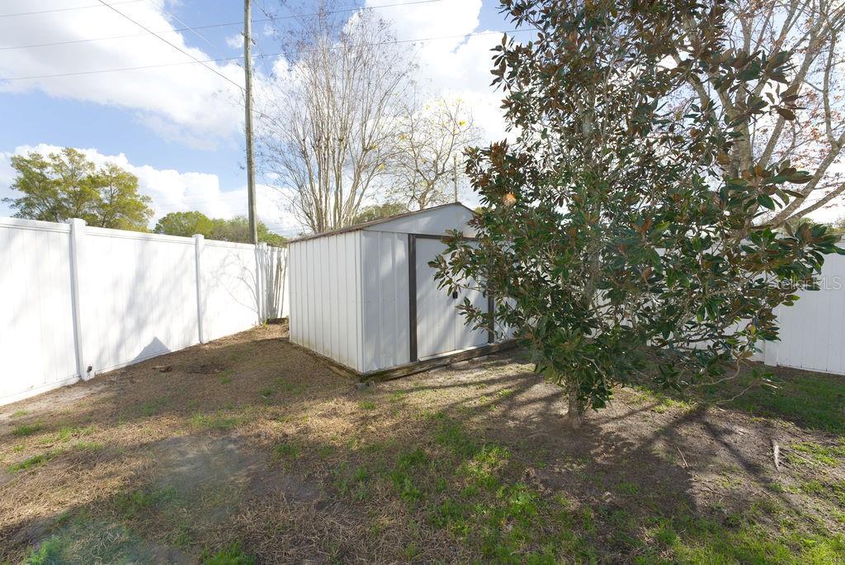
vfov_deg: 78.2
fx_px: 348
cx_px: 422
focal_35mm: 15
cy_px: 282
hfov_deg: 101.1
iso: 200
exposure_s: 1/125
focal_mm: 14.8
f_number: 10
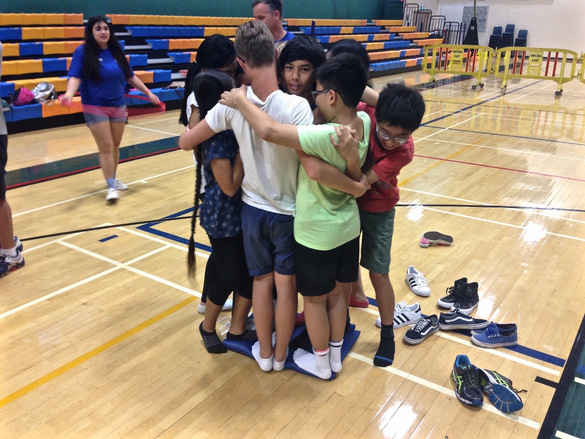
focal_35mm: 33
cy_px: 220
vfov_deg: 42.9
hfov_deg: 55.4
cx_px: 292
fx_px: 558
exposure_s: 1/20
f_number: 2.4
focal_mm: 4.12
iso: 100
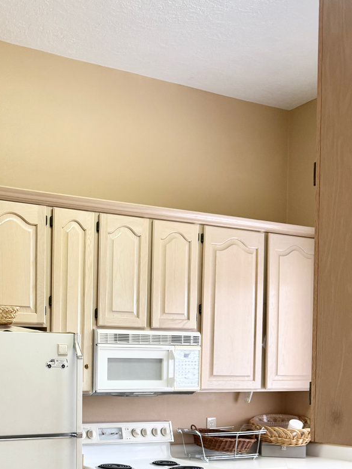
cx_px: 35
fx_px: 637
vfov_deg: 38.5
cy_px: 391
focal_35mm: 47
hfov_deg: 29.6
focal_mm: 6.76
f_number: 1.78
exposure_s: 1/60
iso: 125
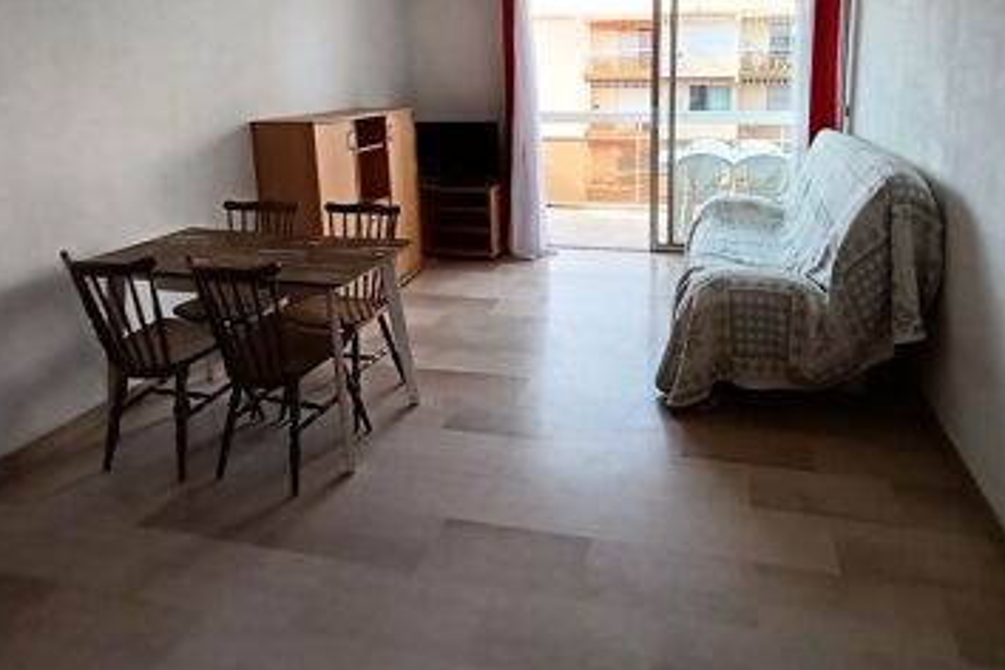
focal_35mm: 24
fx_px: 670
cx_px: 576
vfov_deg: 51.5
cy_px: 190
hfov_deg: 73.3
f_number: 2.2
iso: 163
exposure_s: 1/100
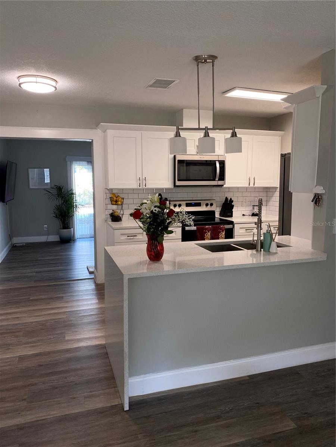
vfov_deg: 67.3
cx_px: 168
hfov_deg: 53.1
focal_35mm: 26
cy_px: 224
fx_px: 336
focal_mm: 4.25
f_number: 1.8
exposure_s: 1/120
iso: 50
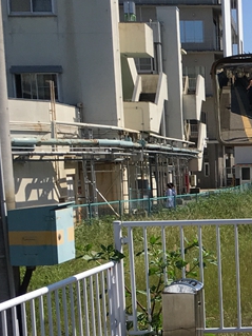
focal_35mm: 97
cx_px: 410
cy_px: 326
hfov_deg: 14.0
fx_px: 942
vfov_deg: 19.7
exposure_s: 1/1923
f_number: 2.2
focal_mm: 4.15
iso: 25
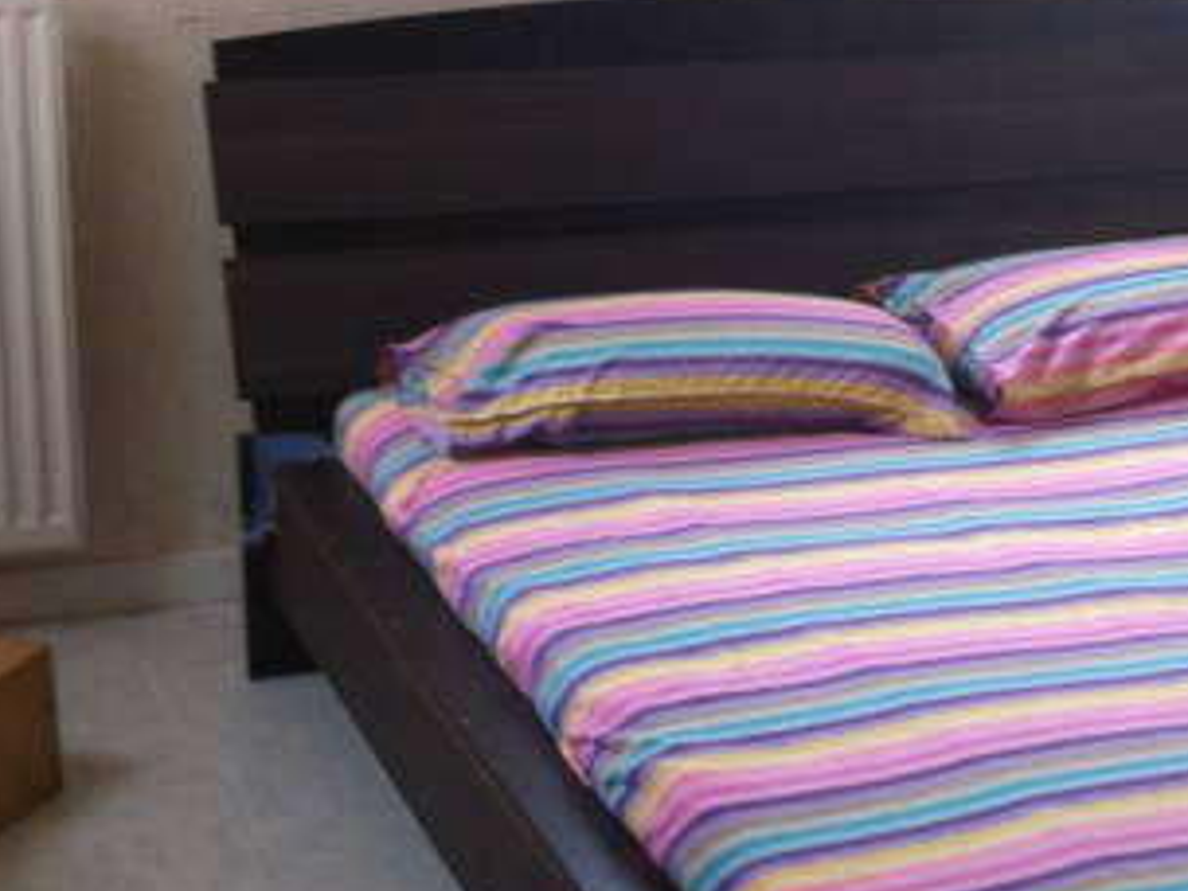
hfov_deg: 21.4
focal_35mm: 91
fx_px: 3123
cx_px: 825
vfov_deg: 16.1
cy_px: 692
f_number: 2.8
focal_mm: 3.85
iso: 80
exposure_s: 1/20
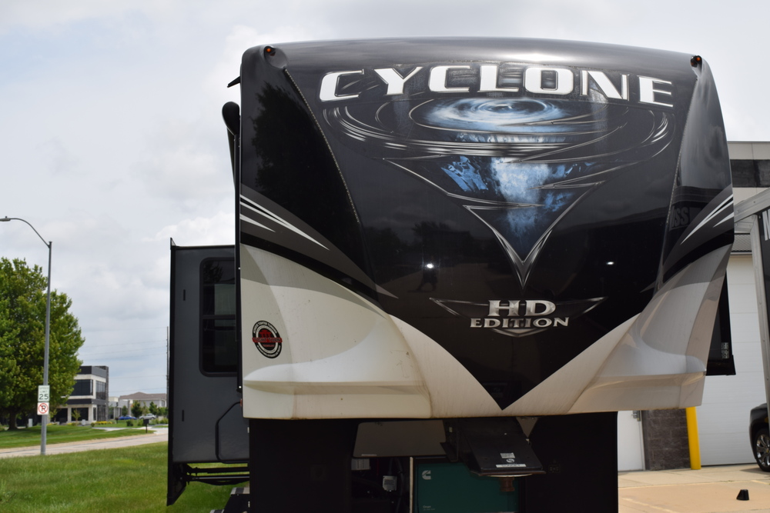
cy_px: 256
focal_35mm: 45
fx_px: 963
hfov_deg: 43.6
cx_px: 385
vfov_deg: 29.9
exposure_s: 1/200
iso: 100
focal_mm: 30
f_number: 13
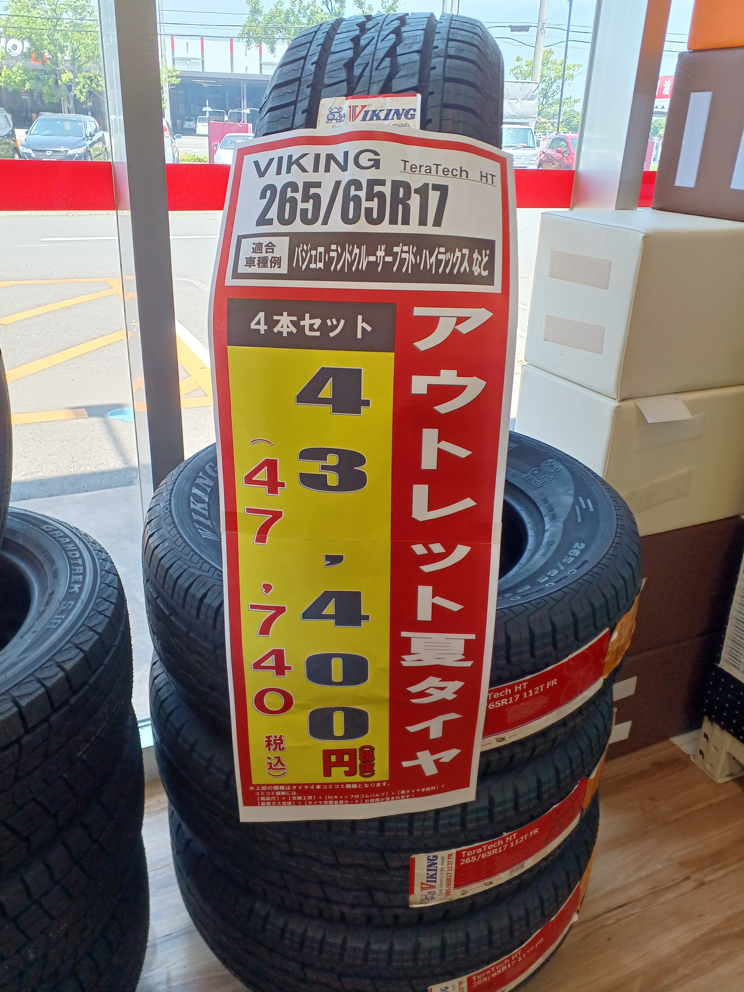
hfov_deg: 51.4
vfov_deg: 65.3
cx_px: 372
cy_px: 496
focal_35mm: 27
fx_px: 774
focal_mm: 3.6
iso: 32
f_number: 1.9
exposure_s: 1/169
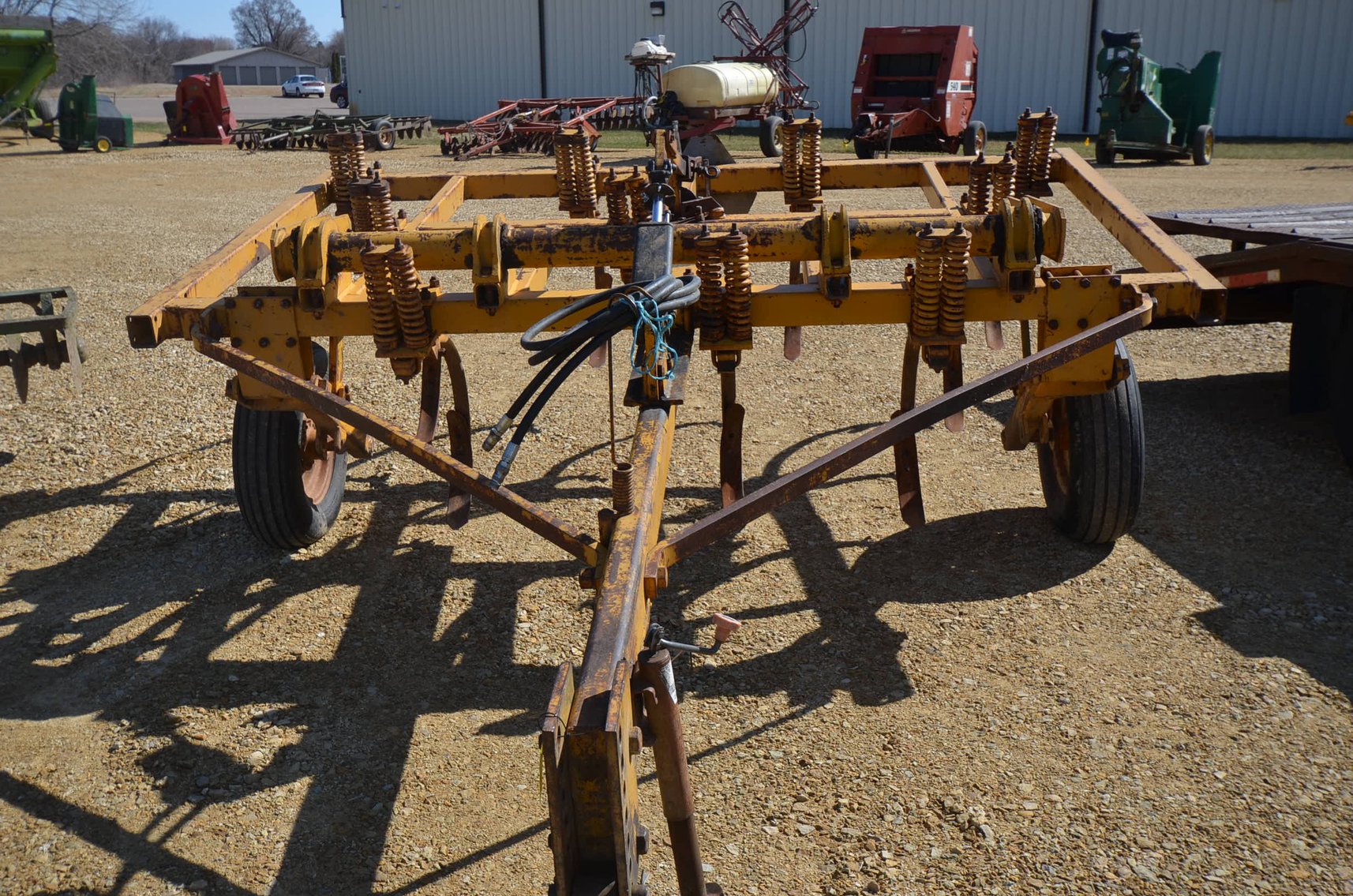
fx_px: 1350
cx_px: 676
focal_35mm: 36
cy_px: 448
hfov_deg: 53.2
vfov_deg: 36.7
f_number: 8
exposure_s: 1/250
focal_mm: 24
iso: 100
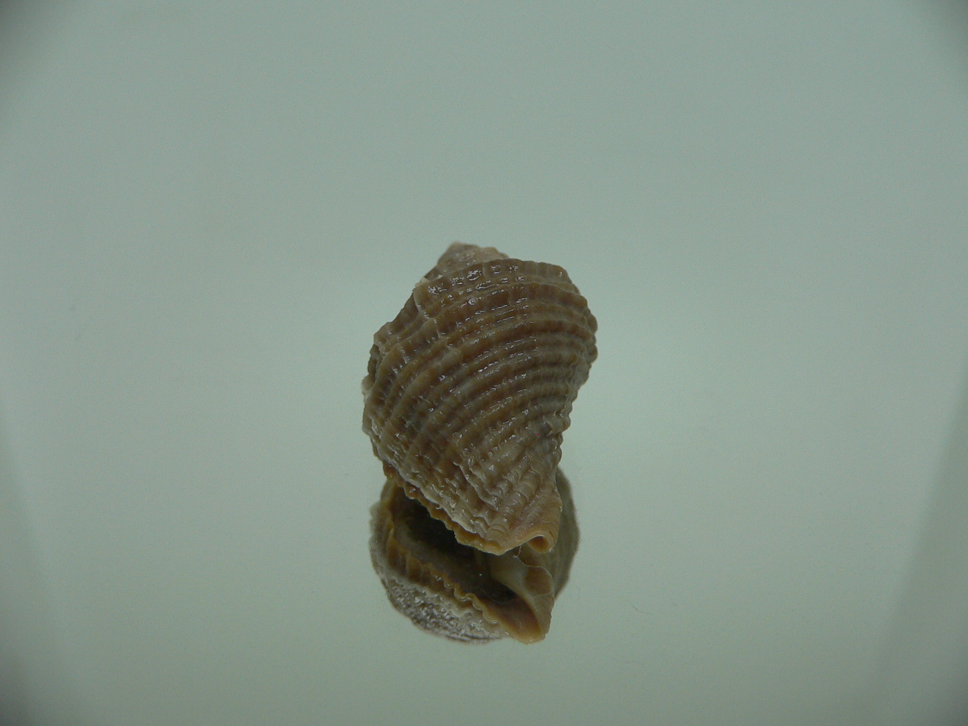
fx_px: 979
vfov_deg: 40.7
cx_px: 484
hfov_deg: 52.6
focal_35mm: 35
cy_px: 363
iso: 100
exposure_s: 1/60
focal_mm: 4.6
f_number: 2.8
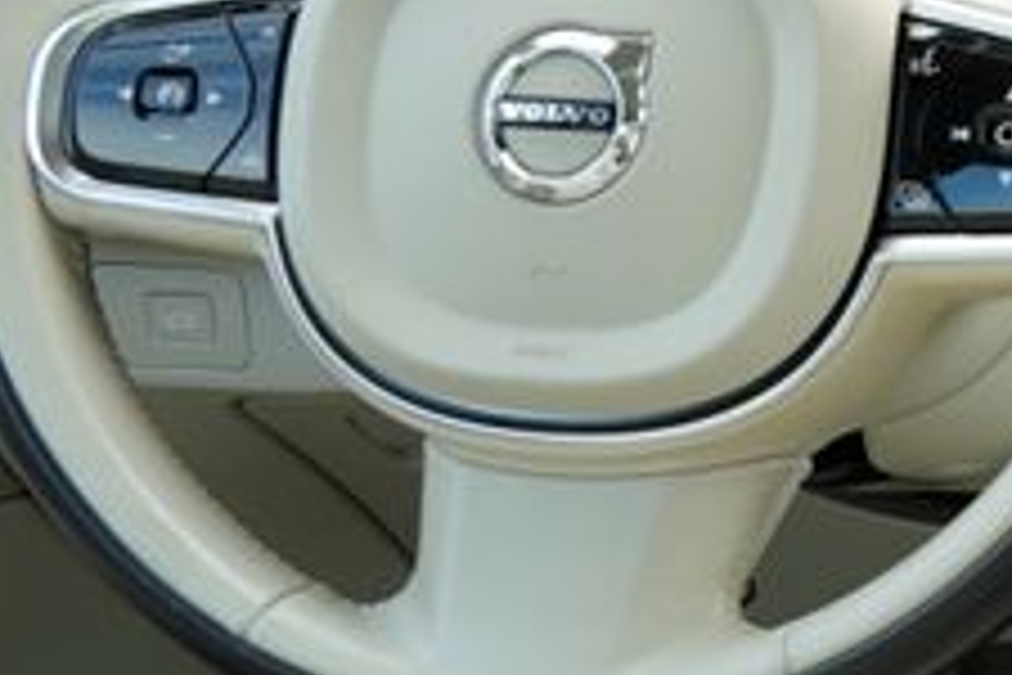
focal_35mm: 109
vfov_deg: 12.4
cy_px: 16
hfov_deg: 15.1
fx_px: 3064
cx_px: 2042
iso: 100
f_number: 4.5
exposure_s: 1/80
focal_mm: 24
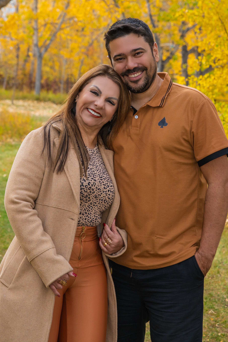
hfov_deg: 14.1
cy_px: 119
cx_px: 121
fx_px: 922
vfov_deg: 21.0
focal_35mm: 97
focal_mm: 70
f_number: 5.6
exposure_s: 1/640
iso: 320
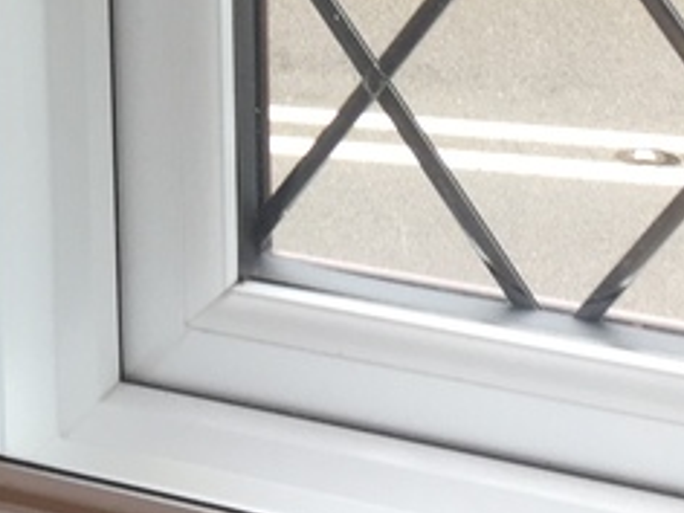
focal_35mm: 131
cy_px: -443
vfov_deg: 10.6
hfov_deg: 15.0
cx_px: 178
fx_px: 2589
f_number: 2.2
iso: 32
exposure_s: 1/50
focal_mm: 4.15
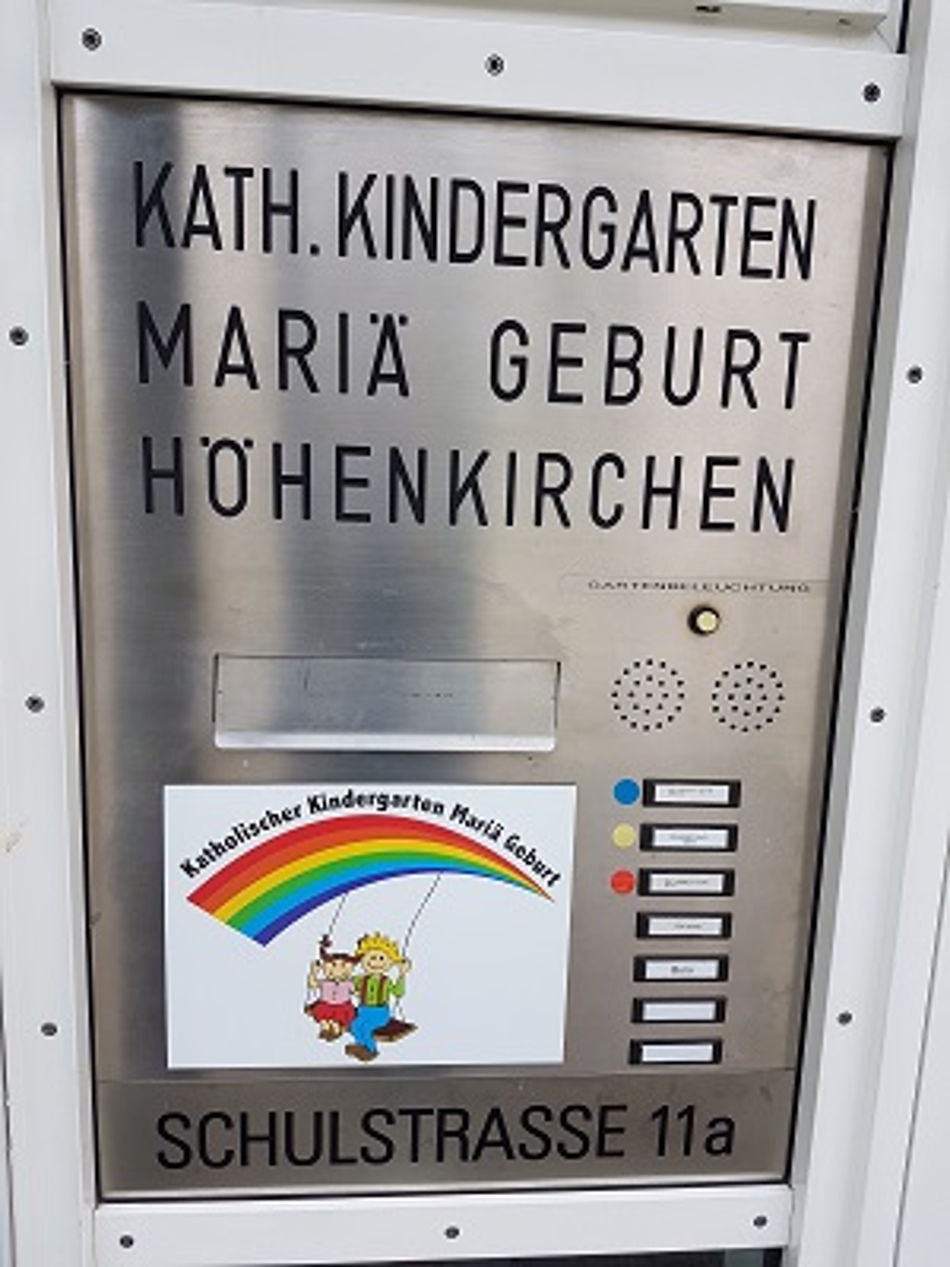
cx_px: 475
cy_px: 634
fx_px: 951
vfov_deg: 67.3
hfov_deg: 53.1
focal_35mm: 26
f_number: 1.7
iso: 40
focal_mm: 4.2
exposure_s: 1/544
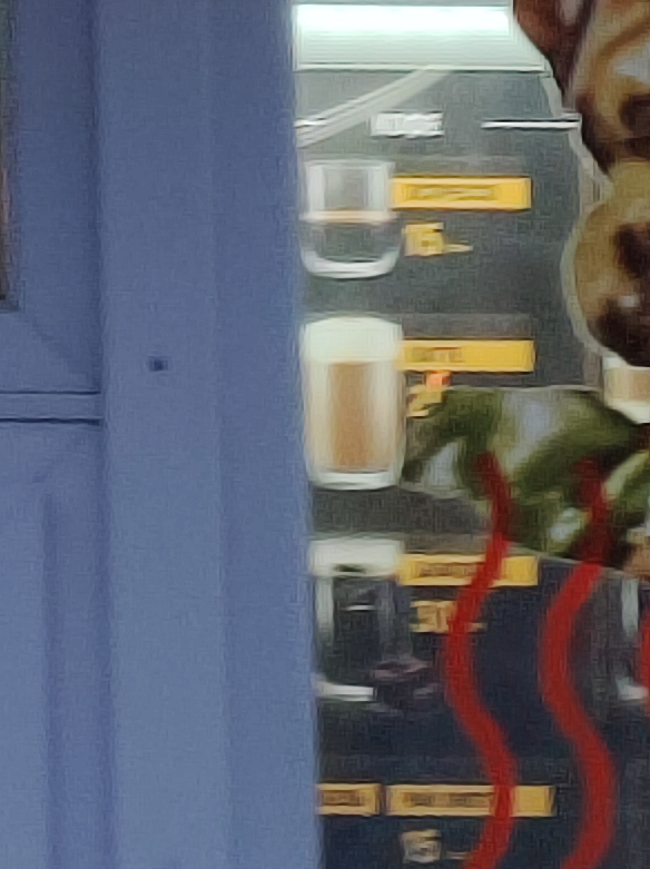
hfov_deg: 12.0
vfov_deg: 16.1
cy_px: -754
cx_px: -873
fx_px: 2534
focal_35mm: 101
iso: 88
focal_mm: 4.74
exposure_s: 1/50
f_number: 1.79
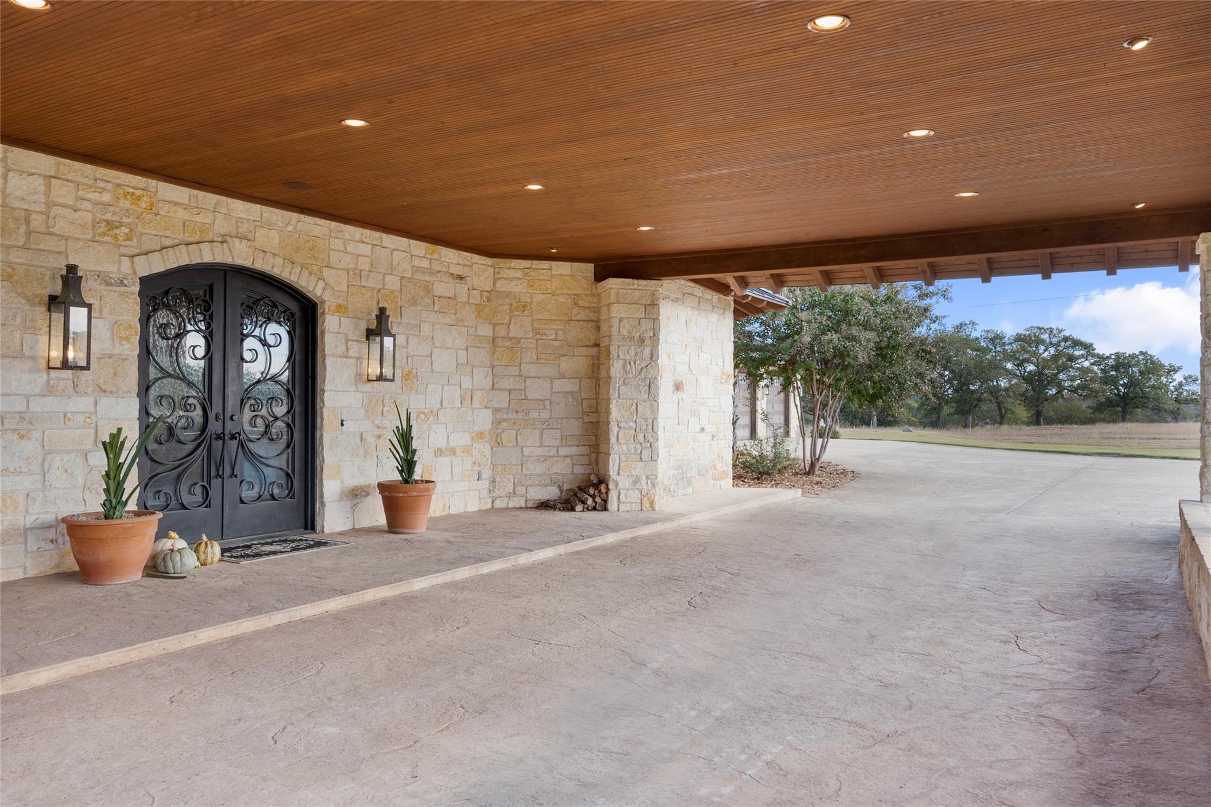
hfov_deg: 71.5
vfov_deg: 51.3
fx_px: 841
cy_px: 404
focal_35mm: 25
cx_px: 606
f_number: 8
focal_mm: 17
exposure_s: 1/40
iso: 400
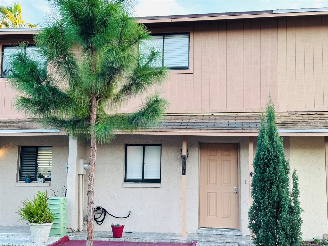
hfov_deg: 39.7
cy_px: 123
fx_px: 455
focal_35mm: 48
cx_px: 164
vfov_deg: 30.3
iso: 80
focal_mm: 6.86
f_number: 1.78
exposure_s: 1/109
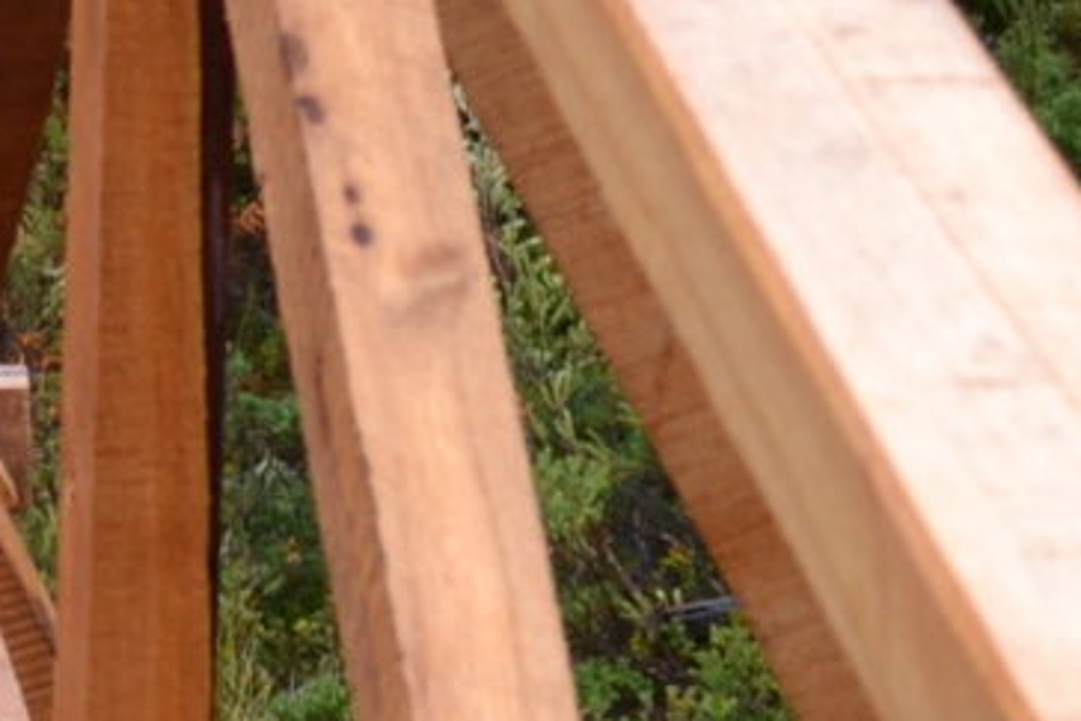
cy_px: -817
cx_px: -472
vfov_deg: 6.9
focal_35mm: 190
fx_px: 5707
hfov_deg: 10.5
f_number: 5
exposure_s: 1/100
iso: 400
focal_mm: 18
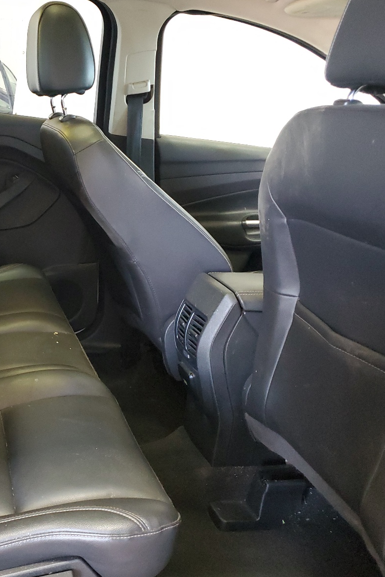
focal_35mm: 37
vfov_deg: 51.9
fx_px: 593
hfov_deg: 34.0
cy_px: 286
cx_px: 38
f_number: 1.5
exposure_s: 1/60.2
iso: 386
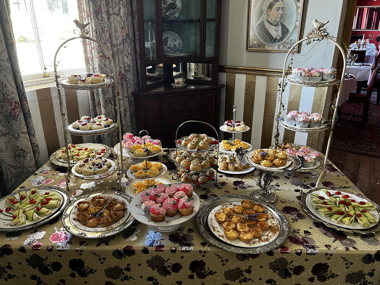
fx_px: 285
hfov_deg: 67.3
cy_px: 142
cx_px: 190
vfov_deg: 53.1
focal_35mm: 26
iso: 200
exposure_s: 1/50
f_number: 1.5
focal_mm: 5.7
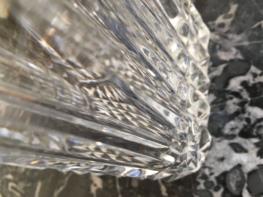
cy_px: 98
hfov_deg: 61.7
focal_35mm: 29
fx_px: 220
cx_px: 132
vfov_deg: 48.2
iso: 32
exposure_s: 1/33
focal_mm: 4.15
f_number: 2.2
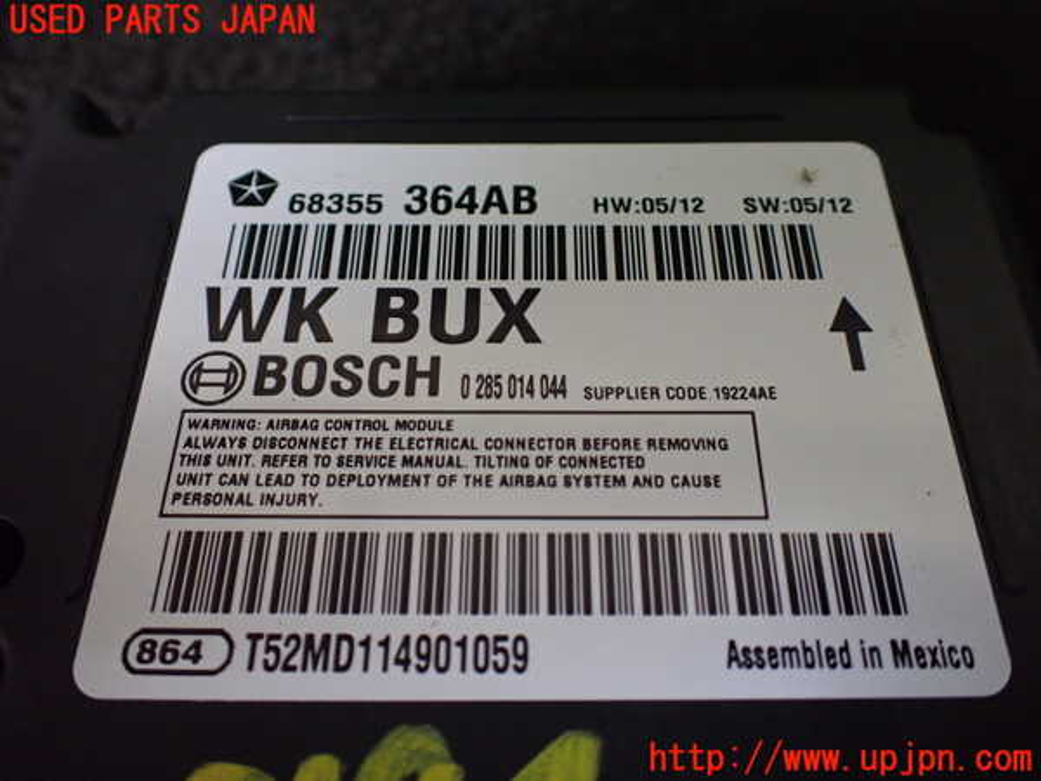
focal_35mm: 30
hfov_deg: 60.0
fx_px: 902
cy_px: 390
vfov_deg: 46.8
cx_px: 520
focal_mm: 5.4
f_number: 2.3
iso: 800
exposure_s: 1/125
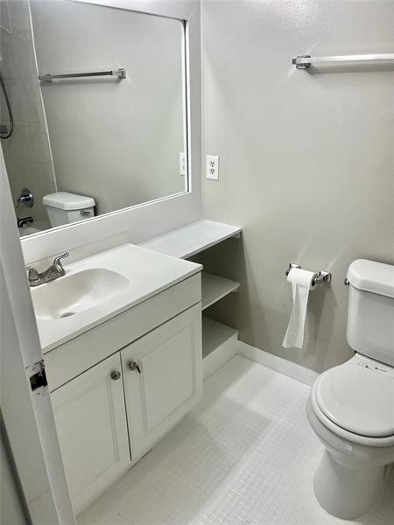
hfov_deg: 53.1
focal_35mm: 26
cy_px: 262
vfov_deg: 67.3
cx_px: 197
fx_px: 395
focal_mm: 5.1
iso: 50
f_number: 1.6
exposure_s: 1/120
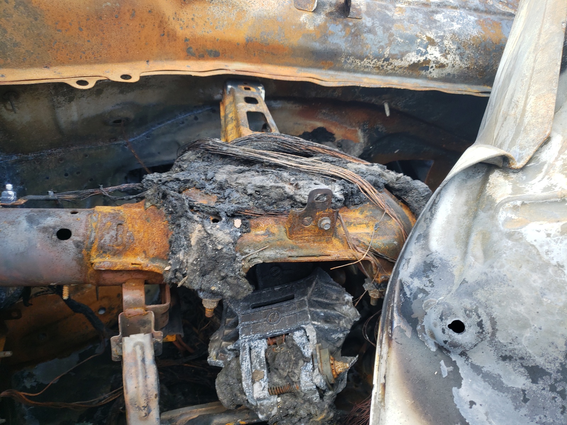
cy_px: 212
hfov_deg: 67.3
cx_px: 284
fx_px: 426
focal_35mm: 26
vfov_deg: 53.1
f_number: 1.5
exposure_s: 1/204
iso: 50
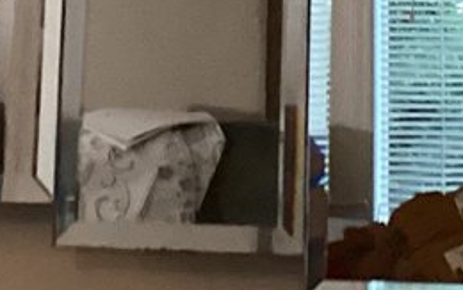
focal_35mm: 191
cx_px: 423
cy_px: -524
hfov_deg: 10.9
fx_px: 2412
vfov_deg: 6.4
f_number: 2.4
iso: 250
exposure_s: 1/50
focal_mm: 3.3
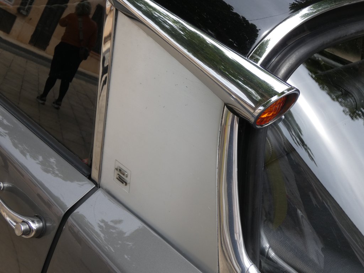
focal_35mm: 39
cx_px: 182
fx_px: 410
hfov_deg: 47.9
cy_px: 136
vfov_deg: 36.8
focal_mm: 7.1
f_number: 3.6
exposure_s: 1/500
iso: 80
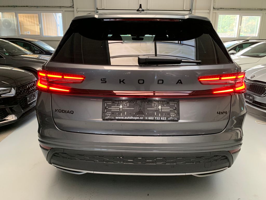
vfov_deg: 53.1
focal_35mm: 26
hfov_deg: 67.3
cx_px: 133
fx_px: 200
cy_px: 100
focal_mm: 4.25
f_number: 1.8
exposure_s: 1/60
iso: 320
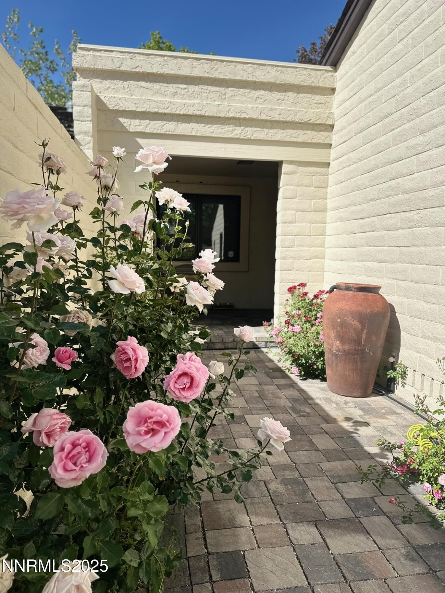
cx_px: 222
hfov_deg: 56.8
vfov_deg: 71.6
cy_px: 296
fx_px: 411
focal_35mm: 24
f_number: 1.78
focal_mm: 6.86
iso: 80
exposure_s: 1/5263
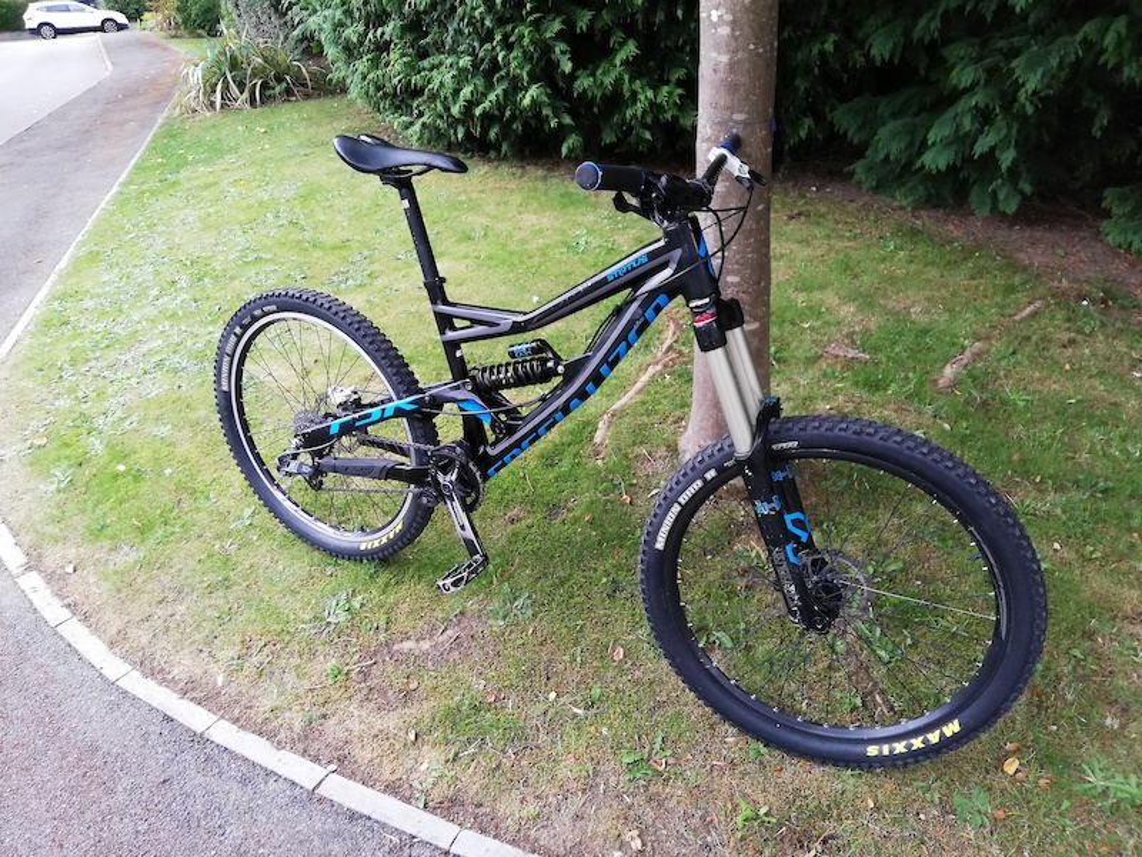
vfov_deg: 53.1
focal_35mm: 26
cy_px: 428
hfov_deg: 67.3
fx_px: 858
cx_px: 571
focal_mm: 3.81
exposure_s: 1/50
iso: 200
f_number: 2.2
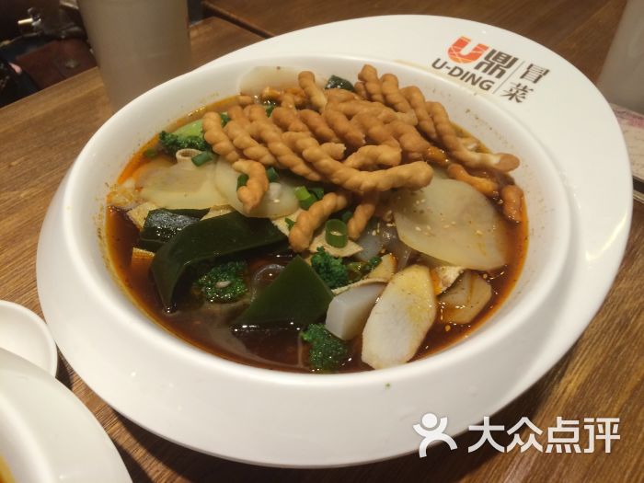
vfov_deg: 48.2
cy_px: 242
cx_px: 322
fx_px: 540
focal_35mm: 29
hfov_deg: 61.7
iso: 100
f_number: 2.2
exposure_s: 1/33
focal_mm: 4.15
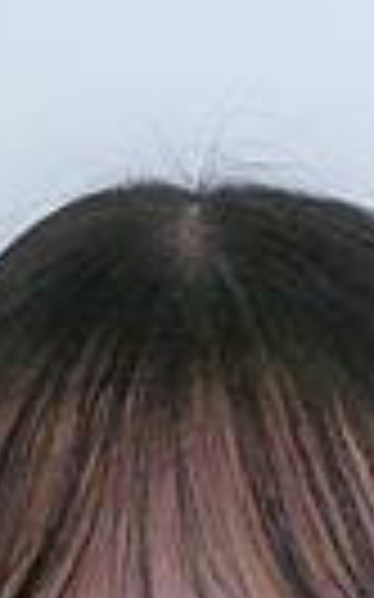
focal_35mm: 172
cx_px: 212
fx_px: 2808
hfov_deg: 7.6
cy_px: 922
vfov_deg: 11.6
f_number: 3.6
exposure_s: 1/30
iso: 100
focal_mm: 8.1
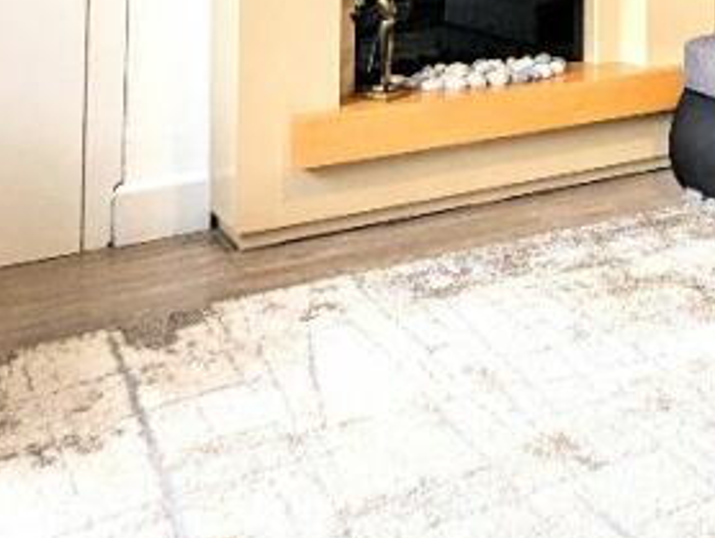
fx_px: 1220
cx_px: 759
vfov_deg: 21.3
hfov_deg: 29.8
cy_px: -243
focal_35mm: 59
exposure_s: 1/25
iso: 45
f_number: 2.2
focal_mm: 2.35
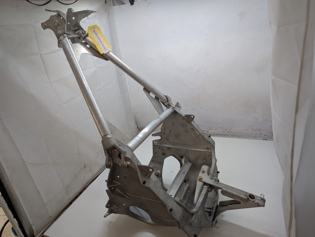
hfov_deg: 71.5
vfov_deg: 56.9
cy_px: 118
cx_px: 158
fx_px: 219
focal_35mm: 24
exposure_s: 1/48.1
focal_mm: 6.9
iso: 34
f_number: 1.68
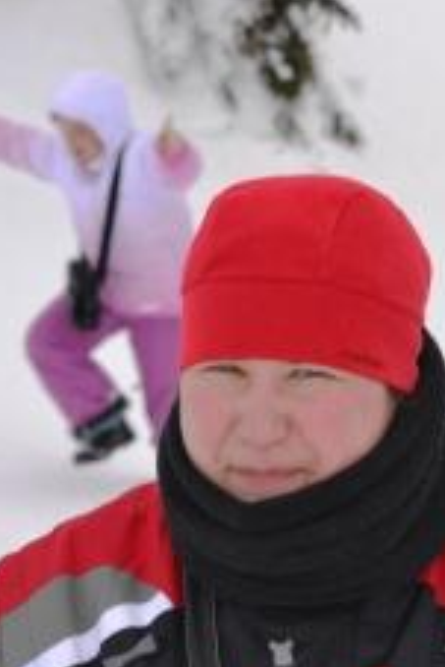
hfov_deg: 6.6
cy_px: 382
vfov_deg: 9.9
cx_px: 312
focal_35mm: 208
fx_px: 3850
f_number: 8
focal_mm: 70
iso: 100
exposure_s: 1/200
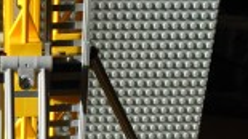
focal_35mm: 82
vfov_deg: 13.6
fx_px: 539
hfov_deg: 24.7
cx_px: -2
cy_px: 225
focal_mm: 4.6
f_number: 3.2
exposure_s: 1/125
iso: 80
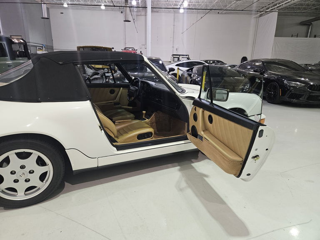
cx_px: 160
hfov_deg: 73.9
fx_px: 213
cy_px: 120
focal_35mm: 23
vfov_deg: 58.9
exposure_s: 1/120
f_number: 1.8
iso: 400
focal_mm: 5.4
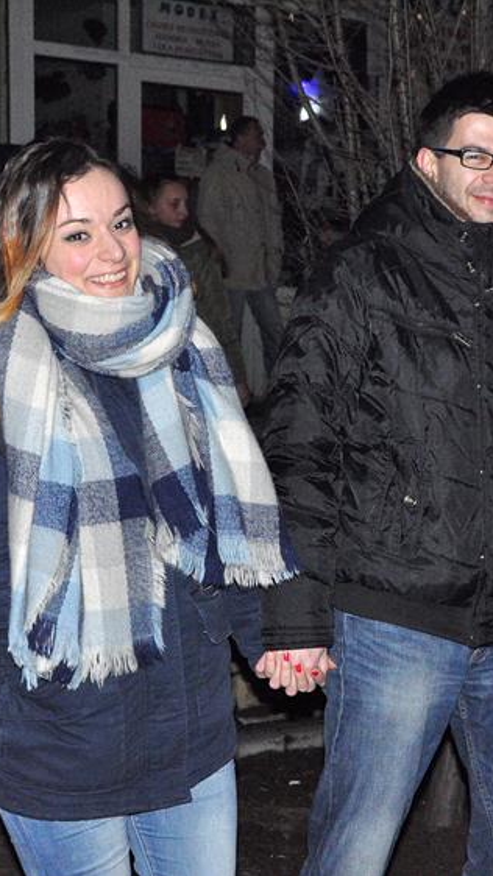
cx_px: 312
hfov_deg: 15.9
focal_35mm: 76
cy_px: 437
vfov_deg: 27.9
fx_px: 1767
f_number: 5.6
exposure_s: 1/60
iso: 3200
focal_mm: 32
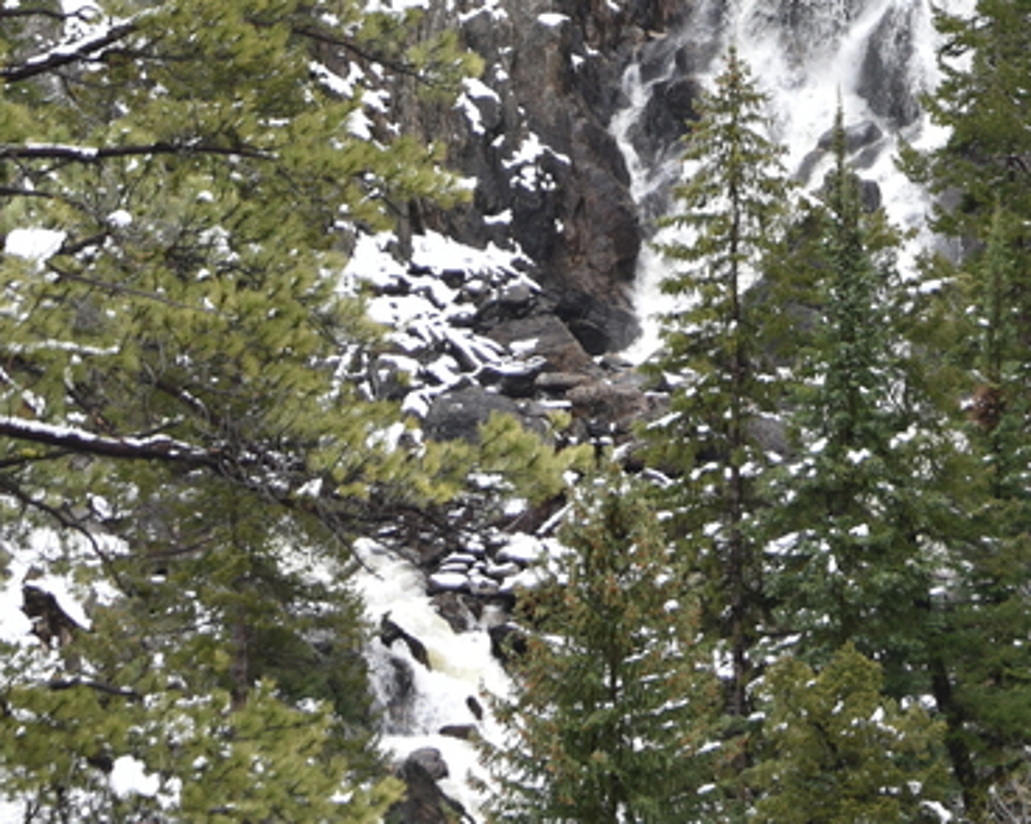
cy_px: -793
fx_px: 7777
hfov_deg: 7.6
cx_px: 1031
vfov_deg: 5.9
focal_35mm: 255
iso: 100
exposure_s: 1/160
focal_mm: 78
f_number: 6.3
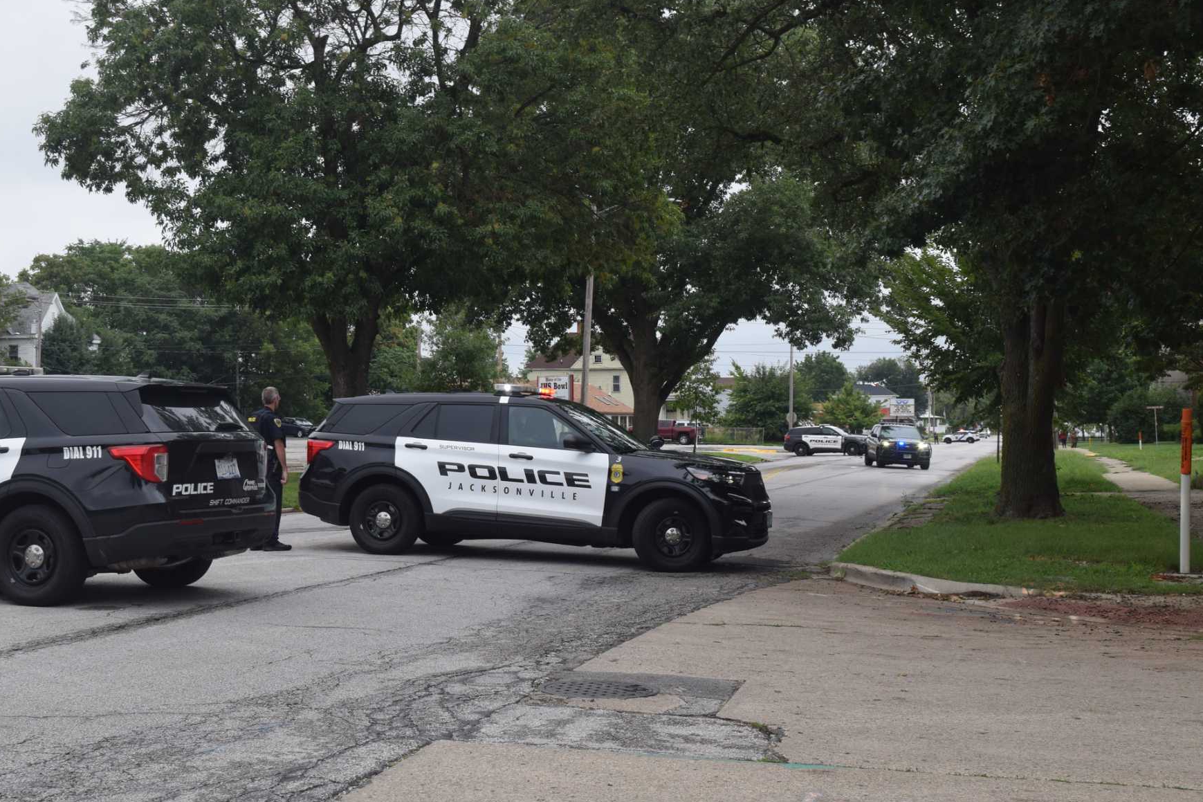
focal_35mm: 53
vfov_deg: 25.5
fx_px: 1771
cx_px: 547
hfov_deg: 37.5
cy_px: 380
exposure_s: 1/250
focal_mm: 30
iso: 400
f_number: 8
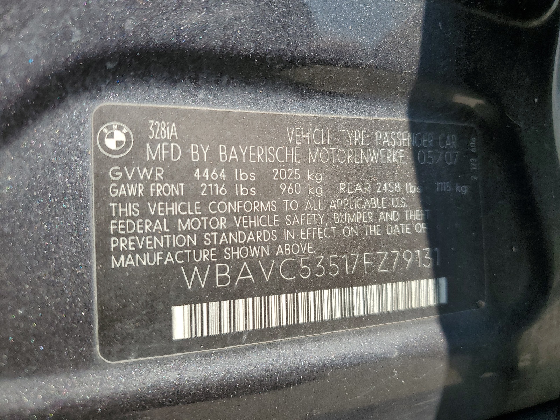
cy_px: 210
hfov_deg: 67.3
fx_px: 421
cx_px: 280
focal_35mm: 26
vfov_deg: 53.1
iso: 50
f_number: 1.5
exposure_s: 1/1667
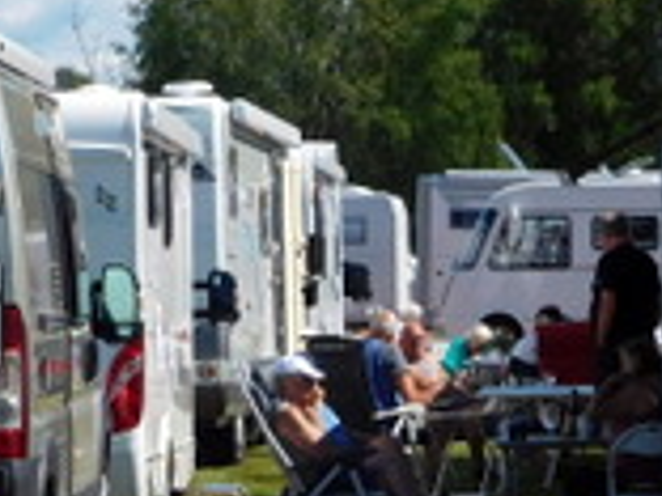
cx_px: 276
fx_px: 5297
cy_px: 360
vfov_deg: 5.4
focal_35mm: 277
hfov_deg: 7.2
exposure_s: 1/1000
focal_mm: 16.1
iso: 125
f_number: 4.7
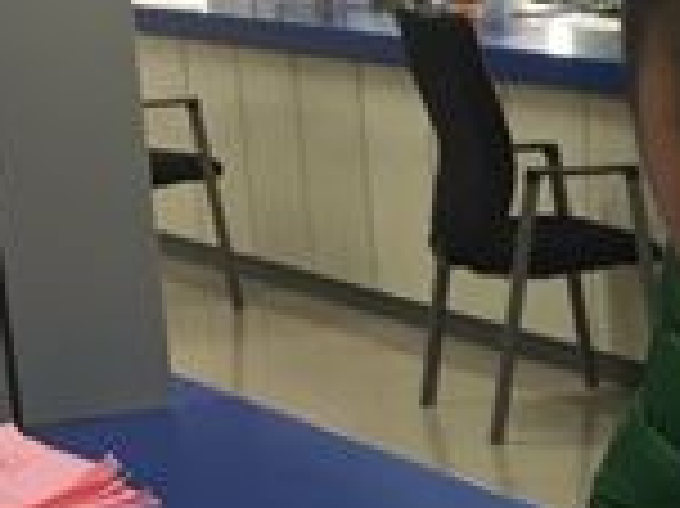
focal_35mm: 115
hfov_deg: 16.0
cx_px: 941
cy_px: 719
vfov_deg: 12.3
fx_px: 2257
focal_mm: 4.15
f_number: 2.2
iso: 80
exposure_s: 1/33
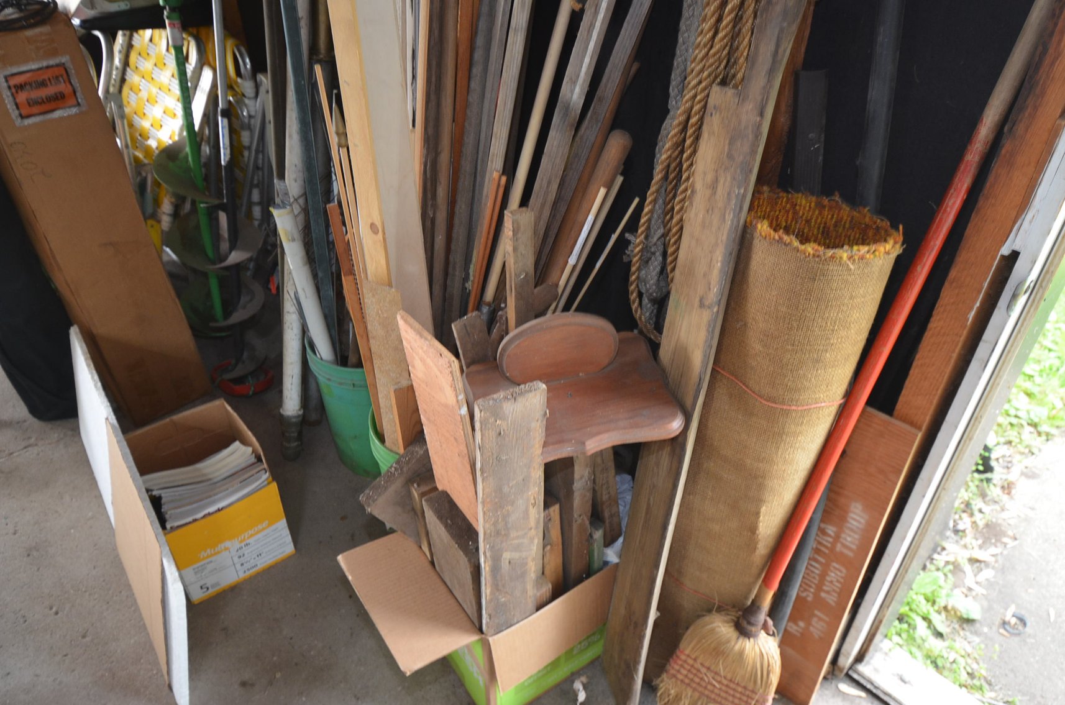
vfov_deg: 50.2
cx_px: 532
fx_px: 753
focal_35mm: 26
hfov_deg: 70.6
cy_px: 352
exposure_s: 1/60
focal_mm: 17
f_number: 4.2
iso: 640
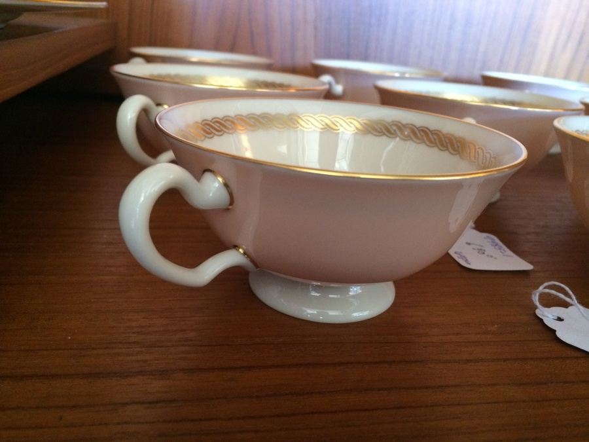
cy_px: 221
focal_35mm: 30
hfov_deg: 60.0
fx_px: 510
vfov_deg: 46.8
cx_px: 294
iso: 320
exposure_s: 1/30
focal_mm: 4.12
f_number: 2.2
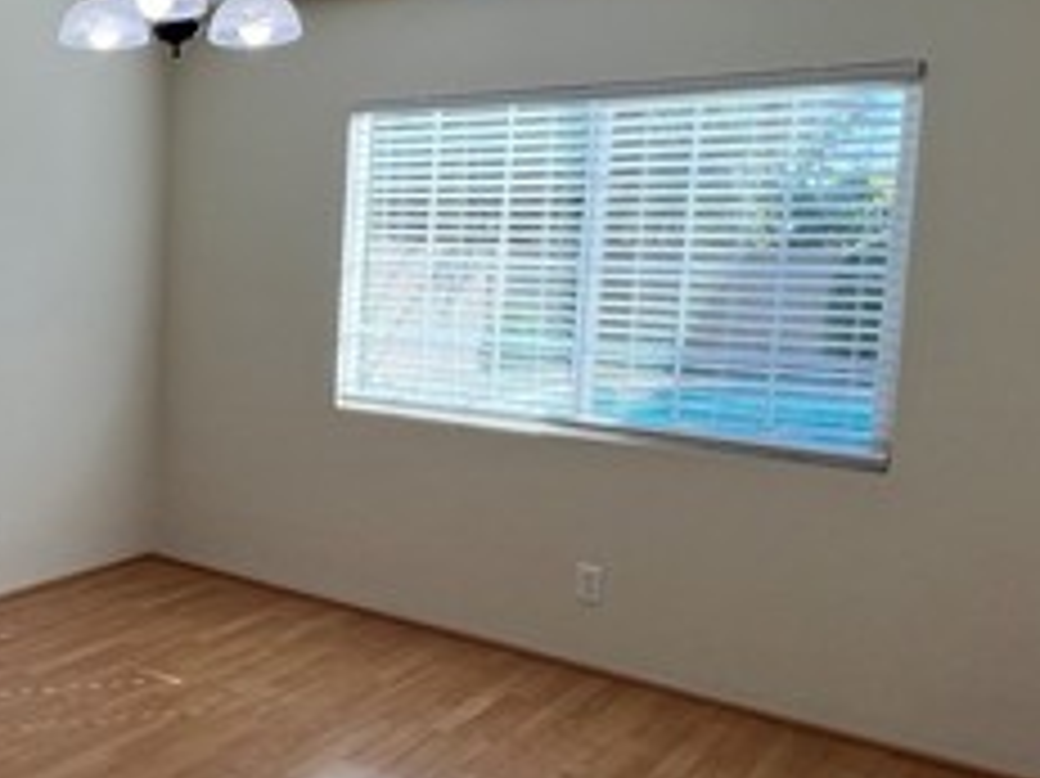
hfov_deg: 44.8
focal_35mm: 36
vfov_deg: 39.6
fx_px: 1081
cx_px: 36
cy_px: 364
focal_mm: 1.57
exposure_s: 1/210
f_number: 1.8
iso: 32
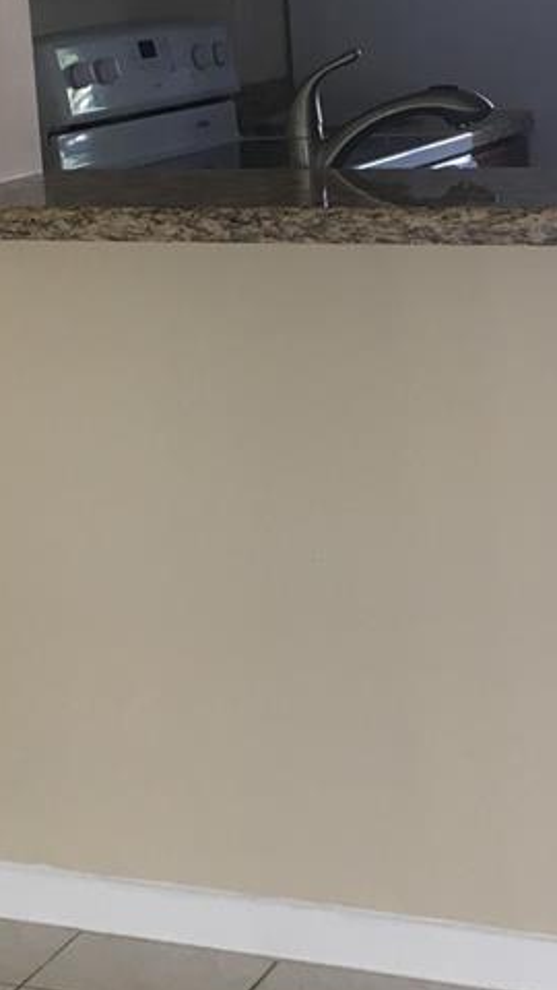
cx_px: 446
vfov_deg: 26.6
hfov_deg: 15.2
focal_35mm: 79
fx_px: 2074
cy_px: 301
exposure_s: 1/30
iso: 50
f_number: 2.2
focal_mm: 4.15
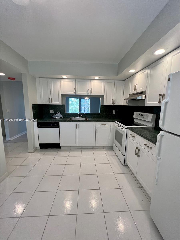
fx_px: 90
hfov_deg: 89.9
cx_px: 90
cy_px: 120
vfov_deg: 106.2
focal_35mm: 13
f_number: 1.8
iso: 80
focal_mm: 1.57
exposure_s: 1/120
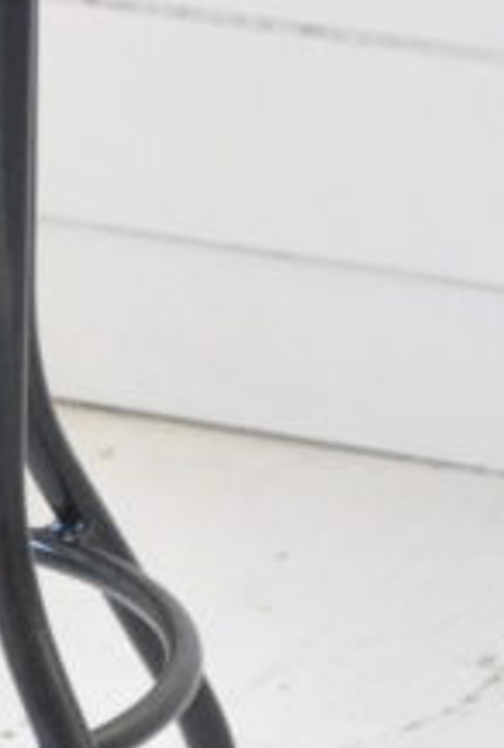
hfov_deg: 3.9
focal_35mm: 354
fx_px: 7386
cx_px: -309
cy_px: 83
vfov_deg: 5.8
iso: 640
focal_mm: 50
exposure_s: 1/30
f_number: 5.6
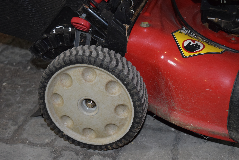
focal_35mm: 68
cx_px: 120
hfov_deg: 29.8
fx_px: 448
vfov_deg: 20.2
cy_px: 80
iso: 1800
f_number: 5
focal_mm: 45
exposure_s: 1/60
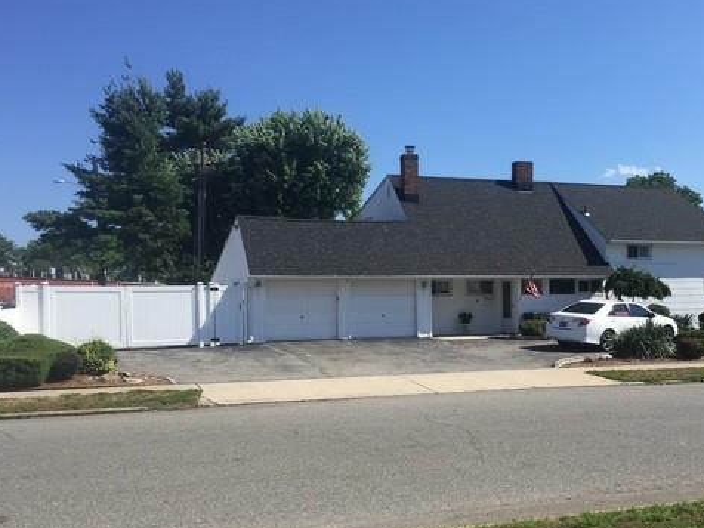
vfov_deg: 36.6
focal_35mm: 39
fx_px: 793
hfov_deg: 47.8
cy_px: 324
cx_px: 393
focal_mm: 4.15
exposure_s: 1/2198
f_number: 2.2
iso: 32
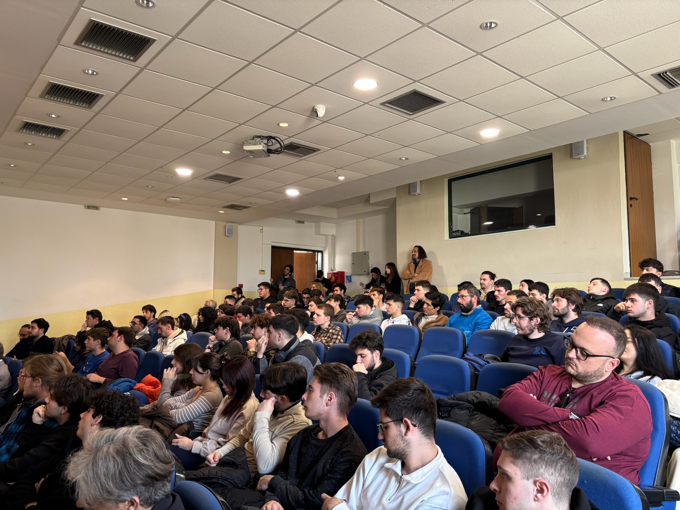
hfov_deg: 67.3
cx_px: 340
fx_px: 511
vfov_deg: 53.1
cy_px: 255
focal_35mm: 26
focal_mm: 5.96
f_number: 1.6
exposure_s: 1/50
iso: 125
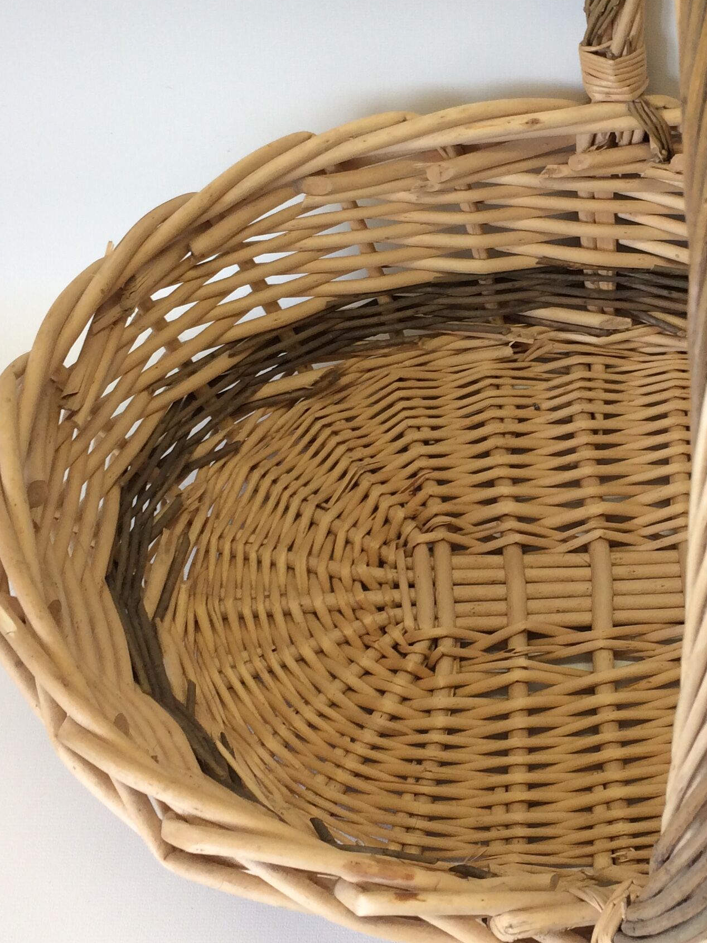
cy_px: 372
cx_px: 584
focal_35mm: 56
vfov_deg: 34.2
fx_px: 1525
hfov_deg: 25.6
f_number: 2.2
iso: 64
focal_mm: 4.15
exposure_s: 1/100
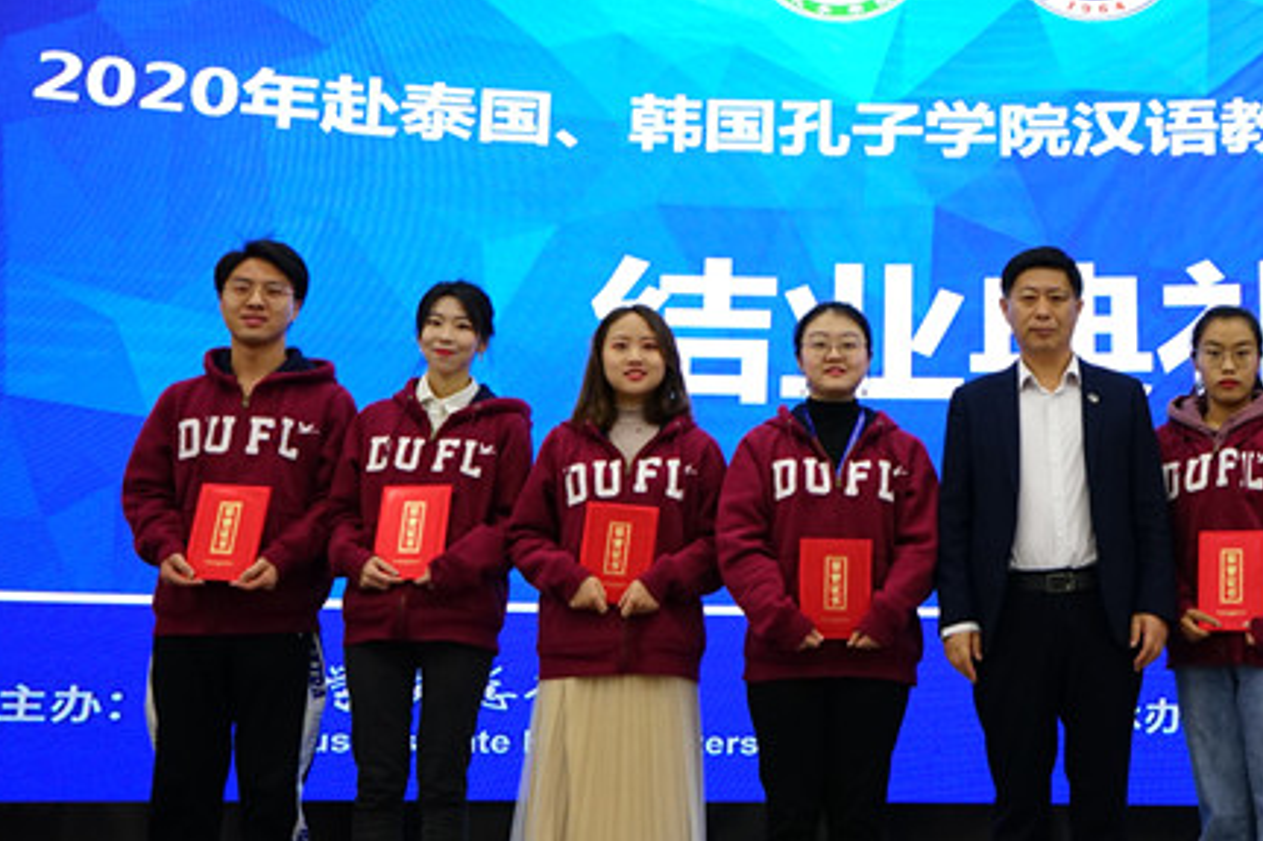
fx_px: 1824
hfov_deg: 37.2
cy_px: 336
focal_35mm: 52
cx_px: 964
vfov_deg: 25.9
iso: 1250
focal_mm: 28
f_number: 4.5
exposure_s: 1/80
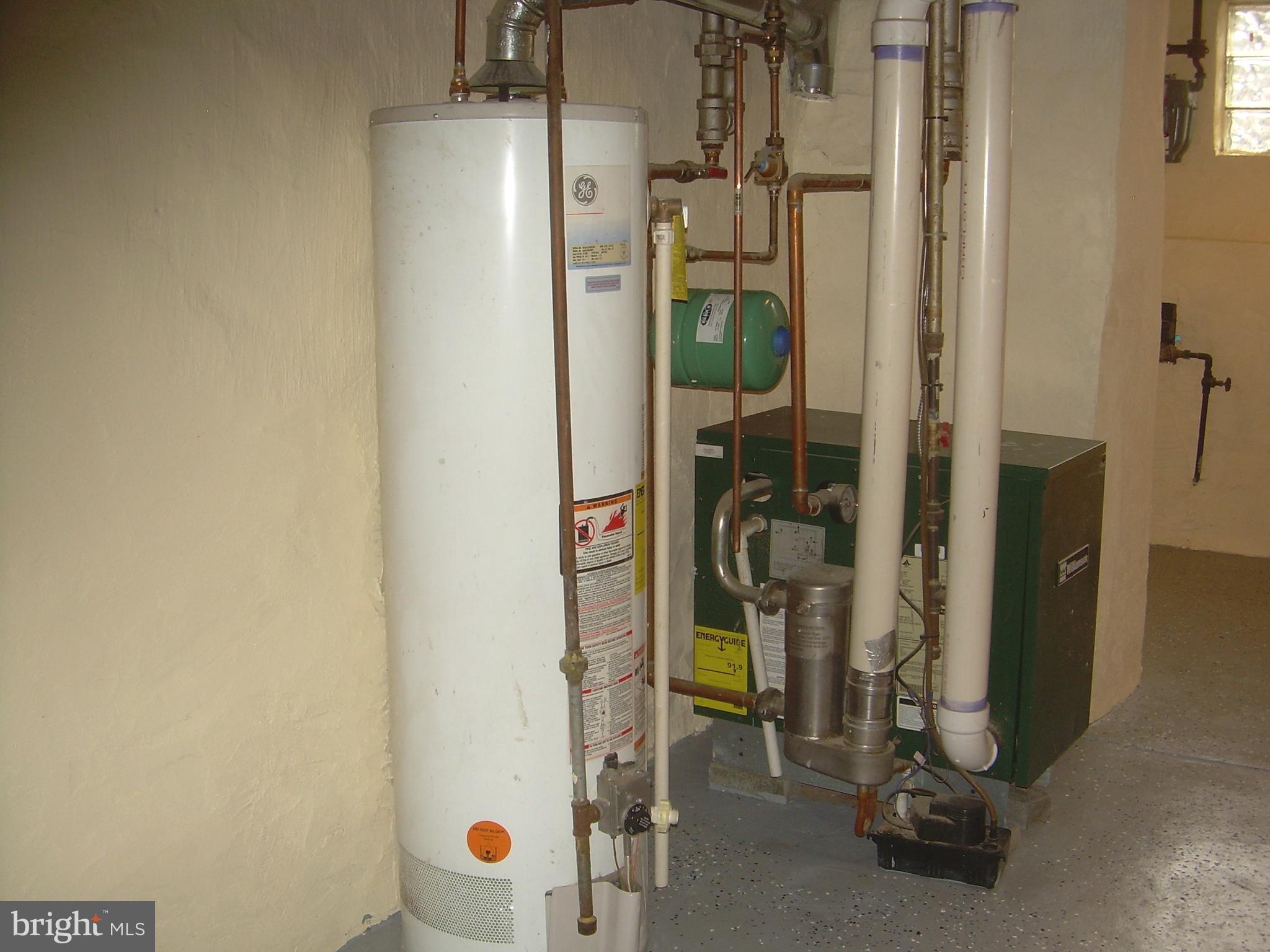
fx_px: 1394
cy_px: 476
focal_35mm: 38
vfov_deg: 37.7
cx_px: 635
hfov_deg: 49.0
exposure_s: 1/60
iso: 50
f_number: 2.8
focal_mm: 6.3
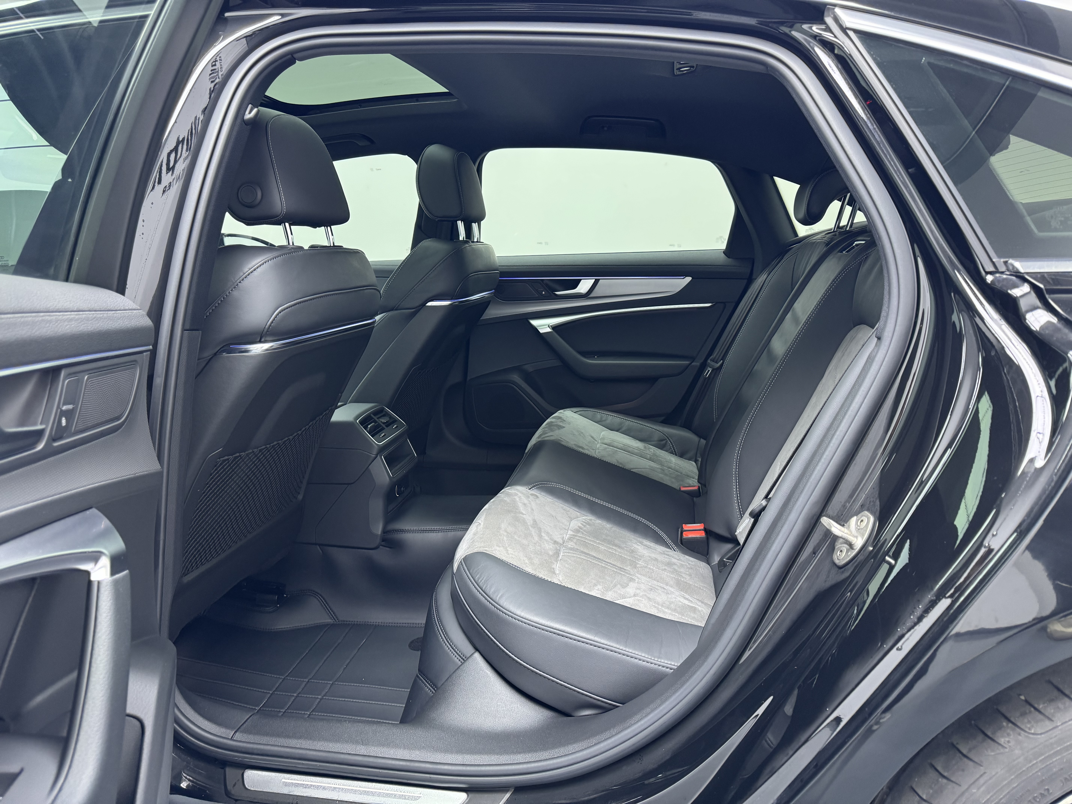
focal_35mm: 24
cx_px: 536
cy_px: 402
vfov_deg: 56.8
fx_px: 743
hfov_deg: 71.6
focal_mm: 6.76
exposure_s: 1/50
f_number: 1.78
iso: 320
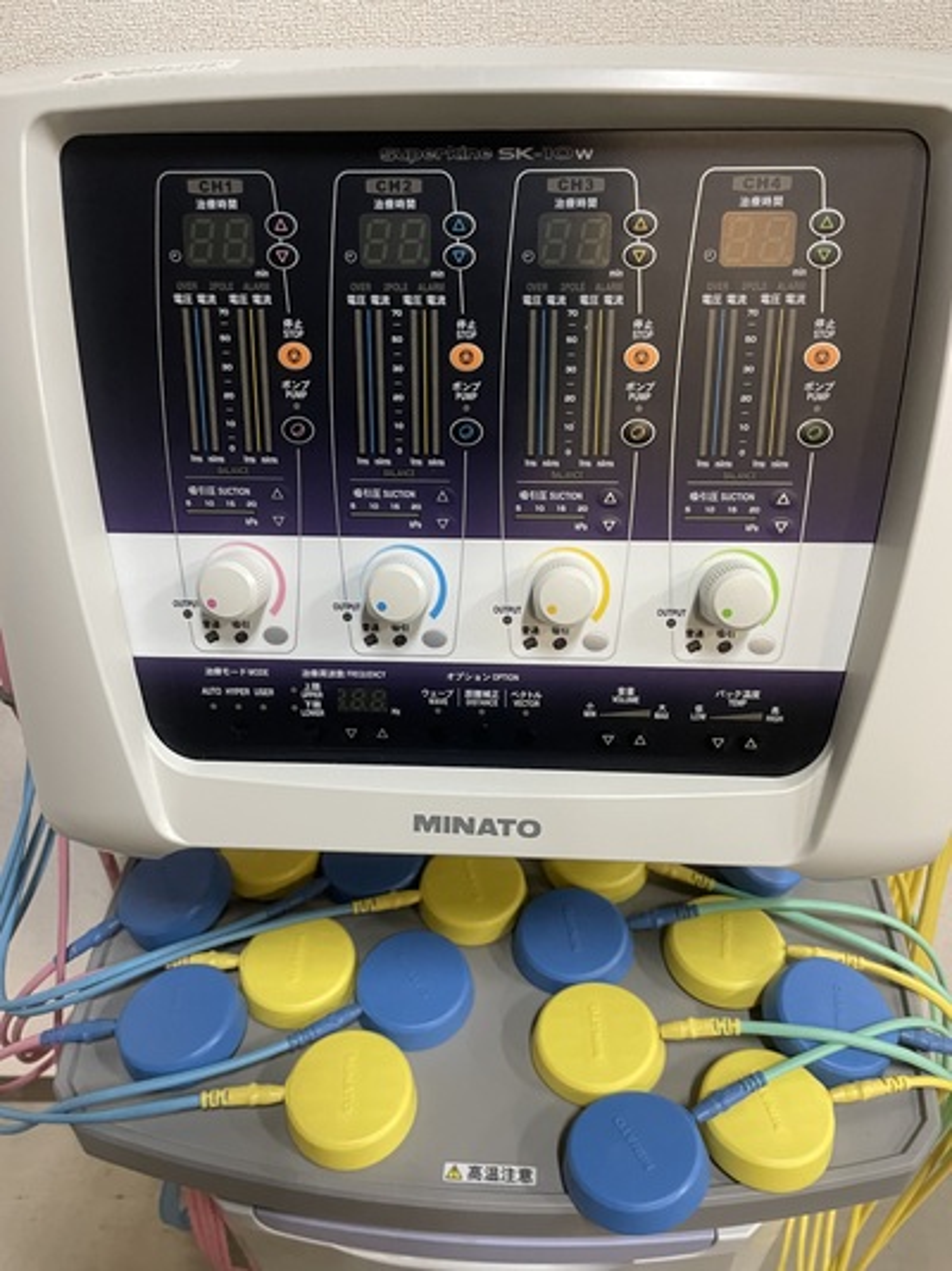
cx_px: 476
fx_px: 954
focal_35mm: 26
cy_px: 636
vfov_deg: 67.3
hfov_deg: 53.0
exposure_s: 1/40
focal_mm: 4.2
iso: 400
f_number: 1.6
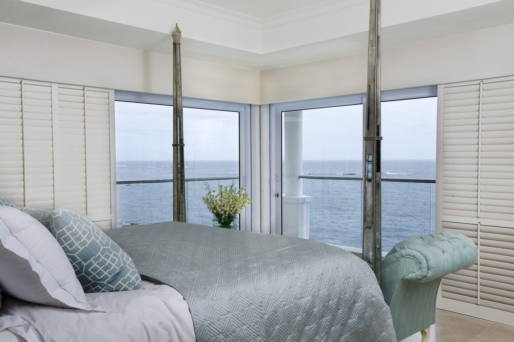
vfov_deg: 37.8
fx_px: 499
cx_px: 257
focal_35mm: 35
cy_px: 171
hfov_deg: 54.5
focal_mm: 35
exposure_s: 1/125
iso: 200
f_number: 16
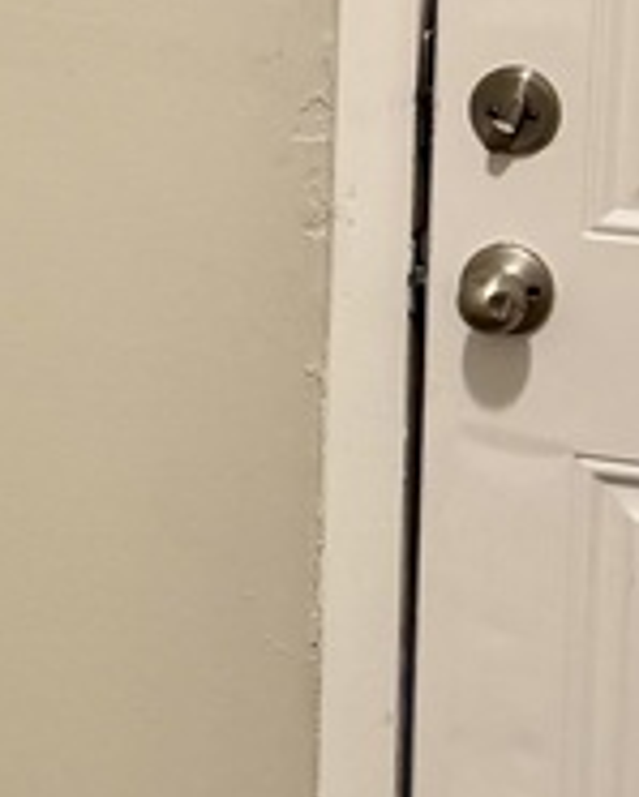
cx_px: -365
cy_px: 99
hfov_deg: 10.9
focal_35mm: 136
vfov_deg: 14.0
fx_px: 3212
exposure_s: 1/60
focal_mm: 6.76
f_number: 1.78
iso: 250
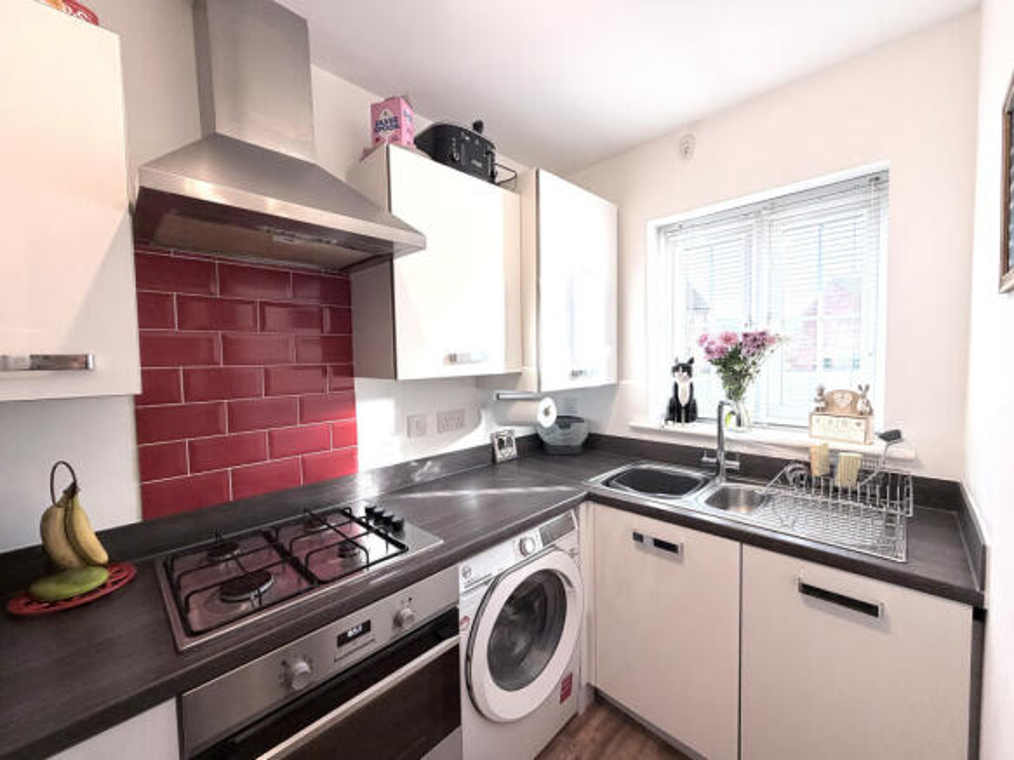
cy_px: 380
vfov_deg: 85.7
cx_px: 507
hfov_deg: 102.1
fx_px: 410
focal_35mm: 14
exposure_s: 1/121
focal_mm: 2.22
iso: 125
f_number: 2.2
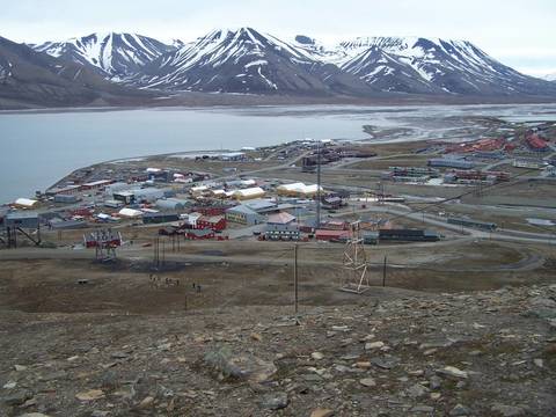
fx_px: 610
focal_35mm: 38
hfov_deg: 49.0
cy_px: 208
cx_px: 278
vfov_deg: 37.7
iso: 80
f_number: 2.8
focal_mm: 6.3
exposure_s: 1/500
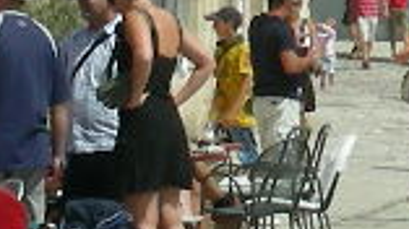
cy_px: -630
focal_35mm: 617
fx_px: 6686
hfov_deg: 3.4
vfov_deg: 1.9
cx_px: 1323
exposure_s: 1/546
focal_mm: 14.6
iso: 50
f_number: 5.6
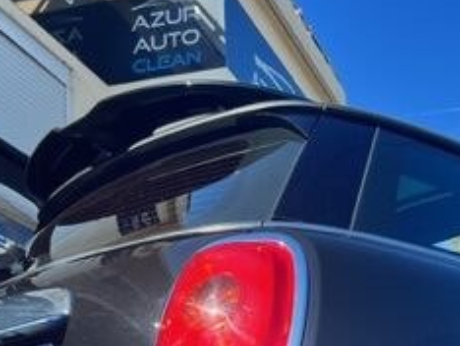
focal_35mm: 71
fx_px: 944
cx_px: 381
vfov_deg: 19.9
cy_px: 379
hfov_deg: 26.7
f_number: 1.5
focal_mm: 5.7
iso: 50
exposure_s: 1/1252
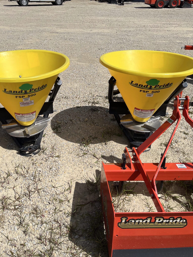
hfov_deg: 44.1
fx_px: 238
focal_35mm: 32
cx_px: 83
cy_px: 105
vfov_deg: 56.4
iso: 50
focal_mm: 5.1
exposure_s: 1/7874
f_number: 1.6
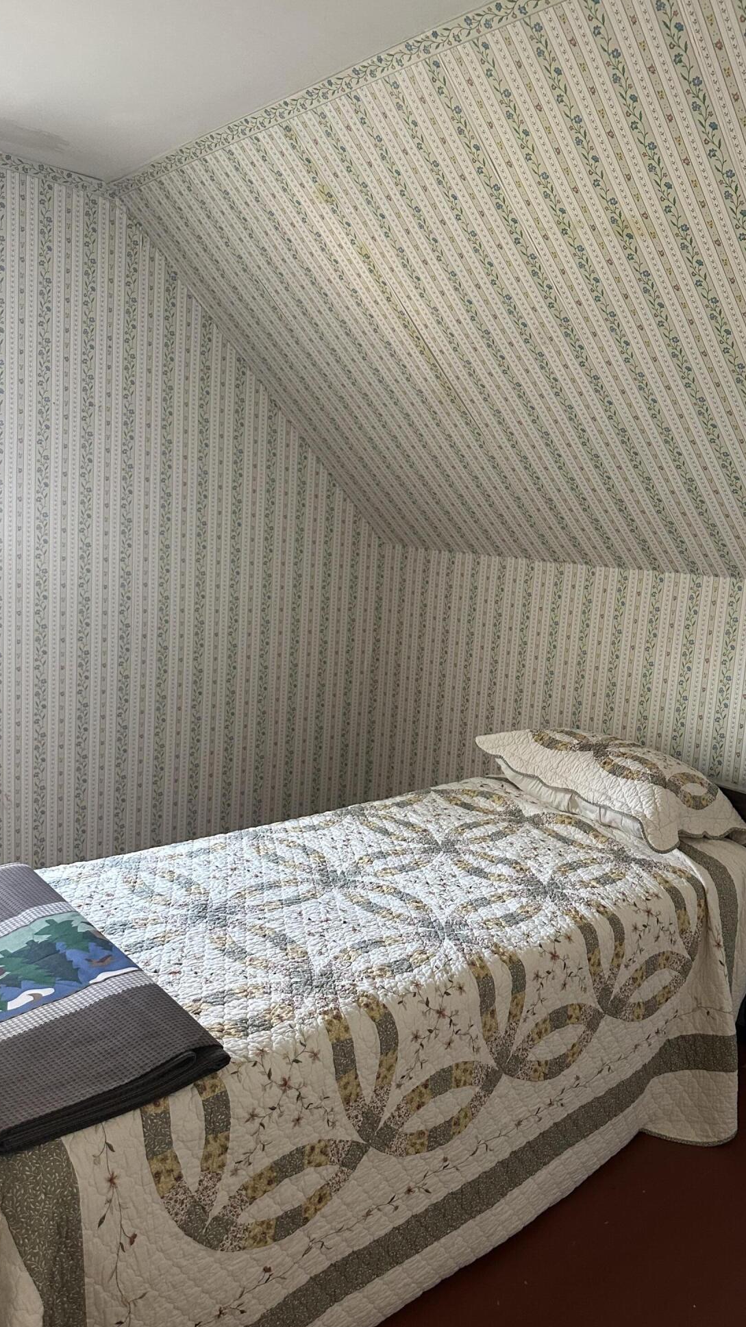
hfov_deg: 42.6
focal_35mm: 27
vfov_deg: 69.9
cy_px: 674
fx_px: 950
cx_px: 460
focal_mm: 6.86
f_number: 1.78
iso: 400
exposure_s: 1/60
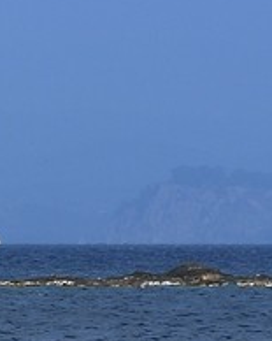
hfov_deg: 1.0
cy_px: -74
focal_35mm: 1550
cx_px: -1072
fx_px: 15609
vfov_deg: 1.2
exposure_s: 1/1000
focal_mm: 200
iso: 200
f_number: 8
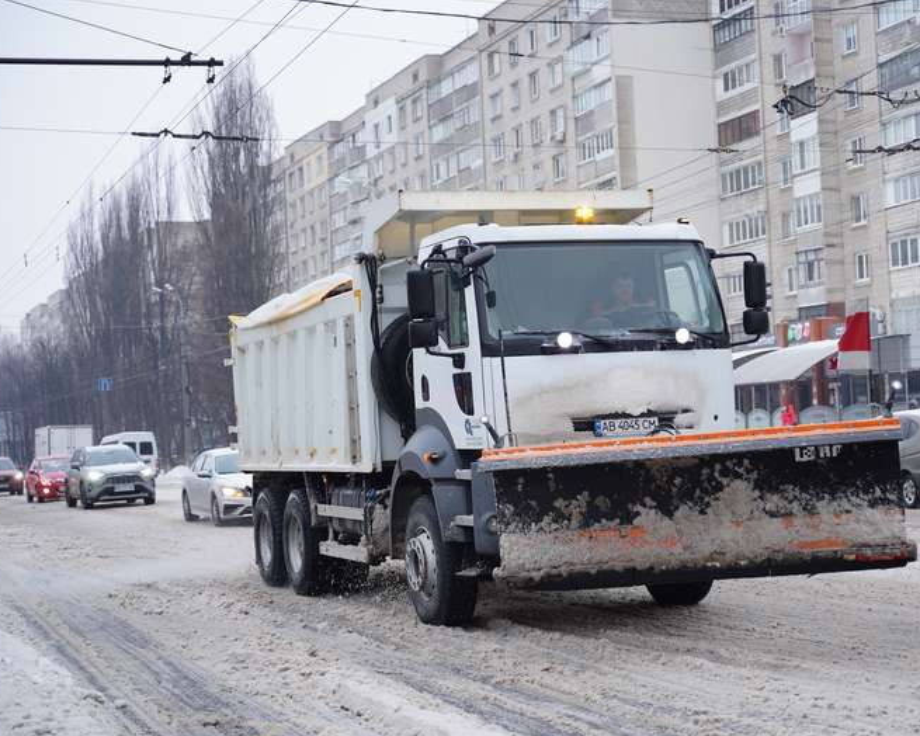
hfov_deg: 30.0
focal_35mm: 63
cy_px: 371
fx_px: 1715
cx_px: 541
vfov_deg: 24.2
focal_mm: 55
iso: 800
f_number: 3.2
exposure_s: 1/500
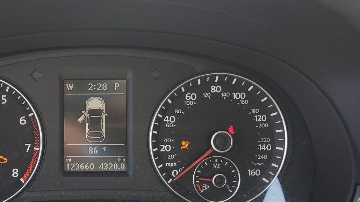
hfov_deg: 44.6
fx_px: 420
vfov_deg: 26.9
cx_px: 84
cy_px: 134
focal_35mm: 44
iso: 50
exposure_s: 1/156
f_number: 1.5
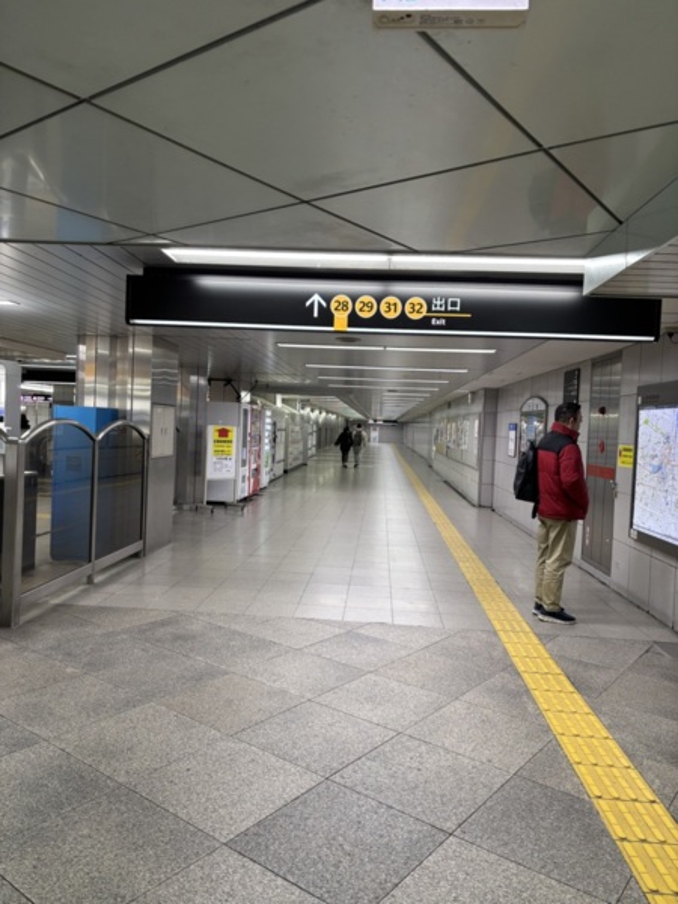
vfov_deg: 67.3
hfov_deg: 53.1
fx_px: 679
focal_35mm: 26
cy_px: 452
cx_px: 339
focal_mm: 5.96
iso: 125
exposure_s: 1/120
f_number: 1.6
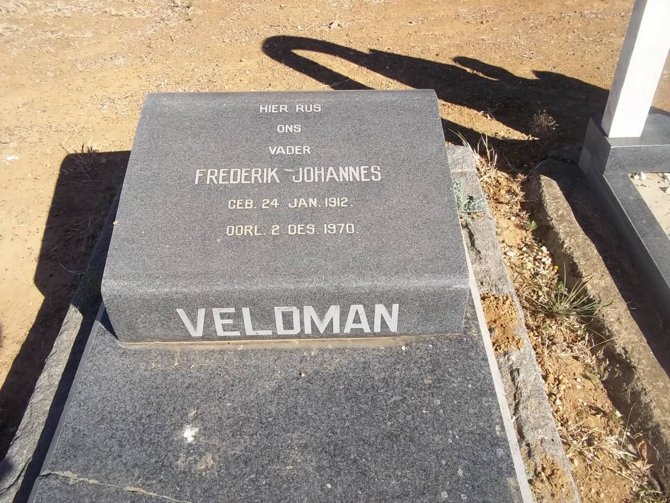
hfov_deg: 56.8
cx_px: 335
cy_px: 252
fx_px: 619
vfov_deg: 44.2
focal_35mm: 32
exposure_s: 1/320
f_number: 5.5
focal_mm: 5.7
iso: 80
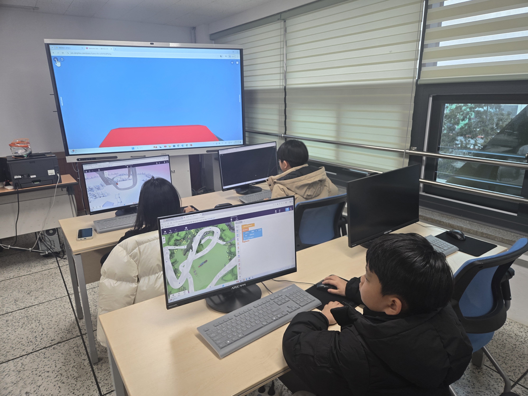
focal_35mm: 23
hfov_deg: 73.9
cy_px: 198
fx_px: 351
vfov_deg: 58.9
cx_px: 264
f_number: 1.8
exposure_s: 1/60
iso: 40
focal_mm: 5.4
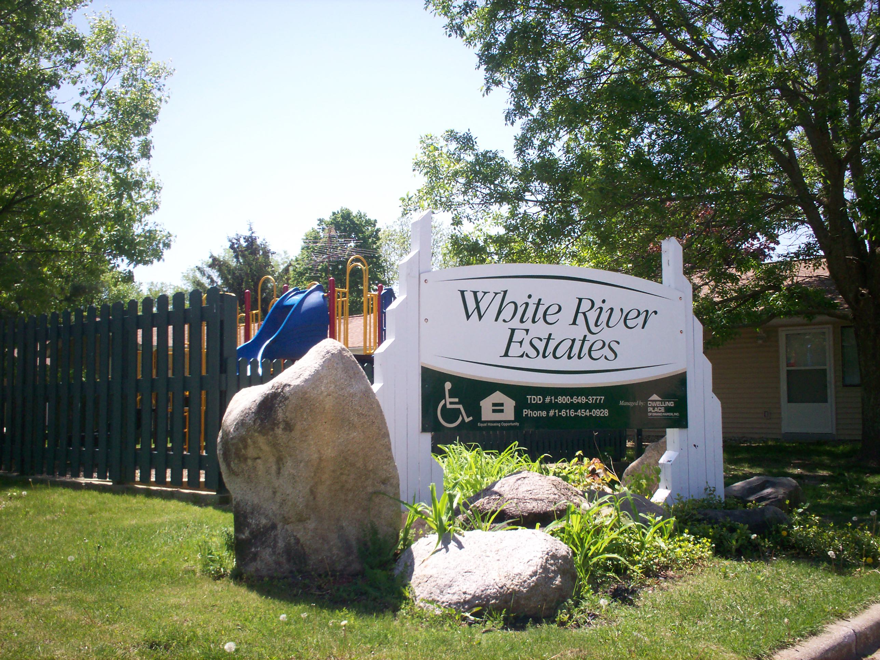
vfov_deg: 39.7
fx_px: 915
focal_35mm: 36
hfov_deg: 51.4
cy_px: 330
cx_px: 440
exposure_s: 1/334
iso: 100
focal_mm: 6
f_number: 4.5
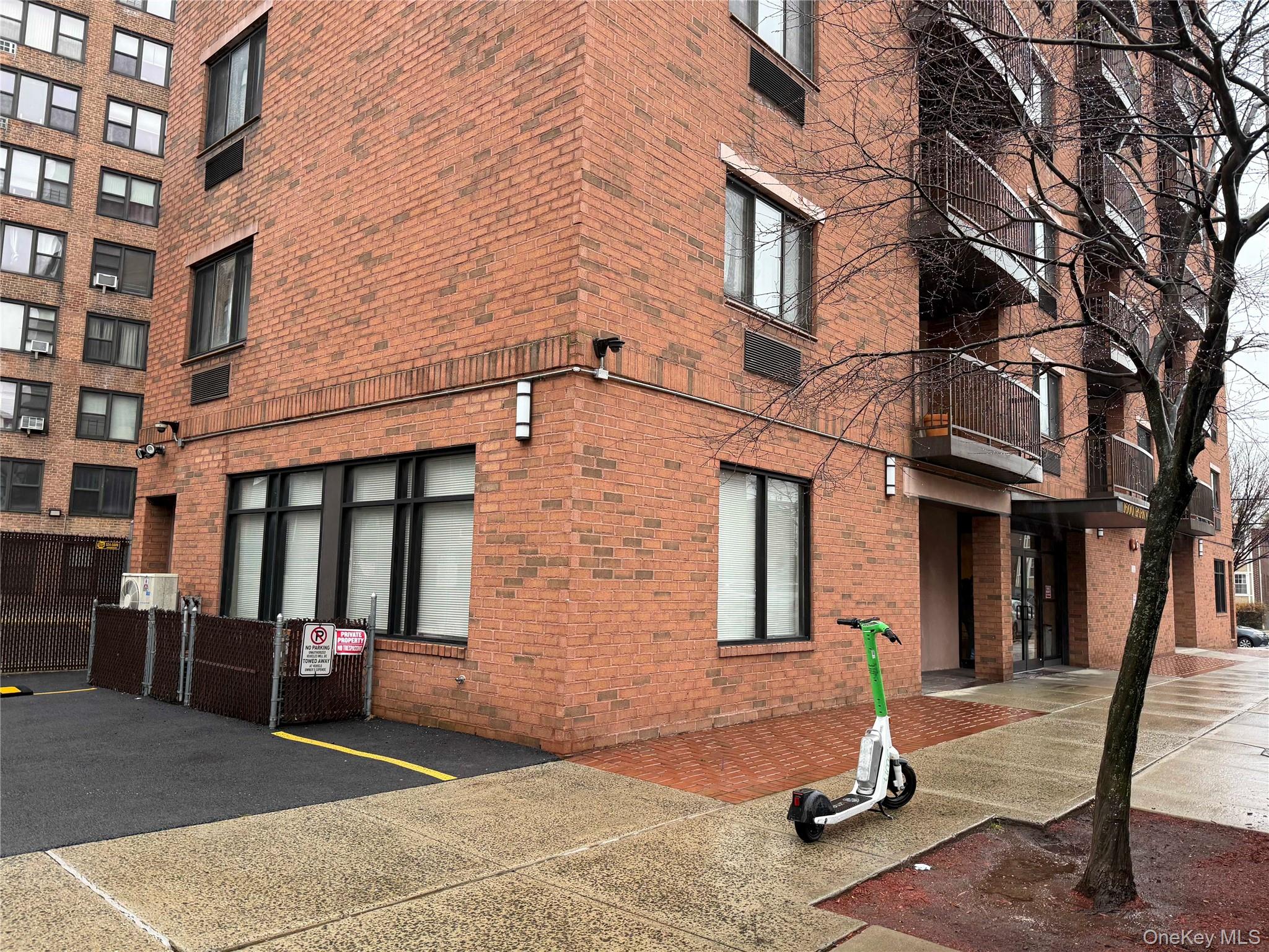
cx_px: 634
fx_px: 880
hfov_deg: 71.6
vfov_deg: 56.8
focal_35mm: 24
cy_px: 476
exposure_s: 1/121
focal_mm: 6.76
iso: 125
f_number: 1.78
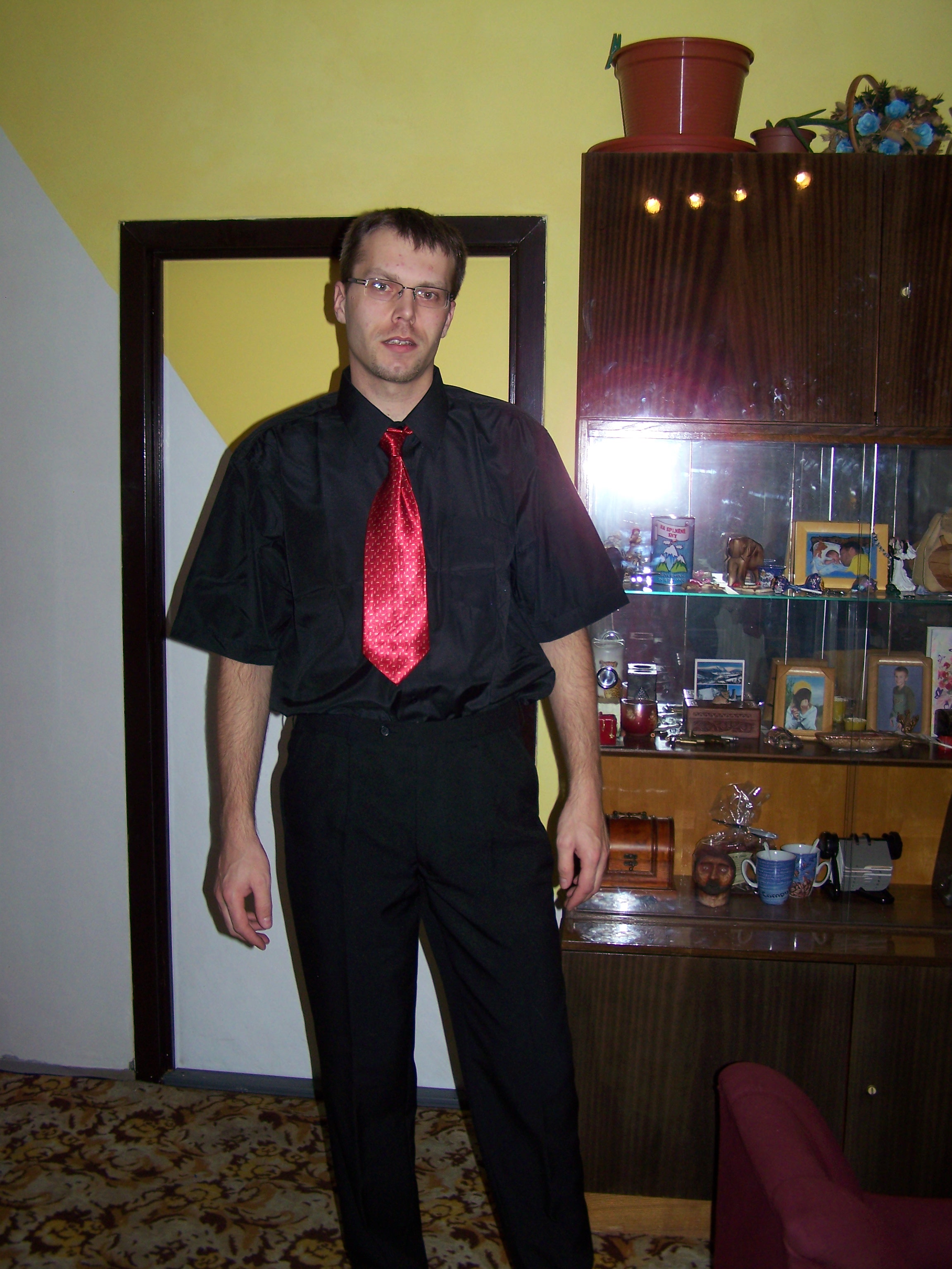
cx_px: 476
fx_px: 1393
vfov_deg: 49.0
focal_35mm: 38
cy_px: 634
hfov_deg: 37.7
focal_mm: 6.3
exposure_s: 1/60
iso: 80
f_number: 2.8
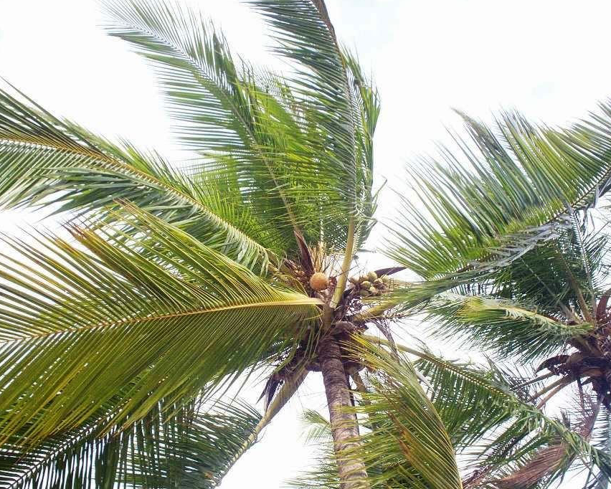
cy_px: 243
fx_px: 687
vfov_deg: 39.2
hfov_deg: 47.9
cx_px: 306
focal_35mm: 38
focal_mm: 6
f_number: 4.5
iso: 100
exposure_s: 1/193
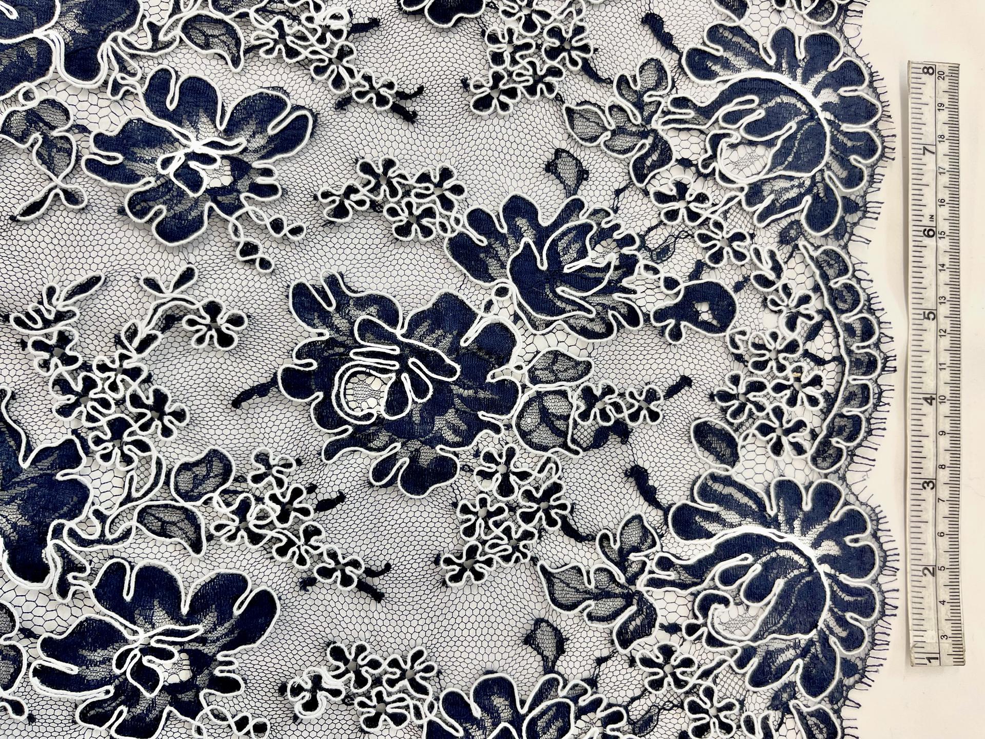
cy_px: 370
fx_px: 740
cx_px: 492
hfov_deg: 67.3
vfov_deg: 53.1
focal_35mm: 26
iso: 80
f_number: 1.6
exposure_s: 1/60
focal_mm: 5.1
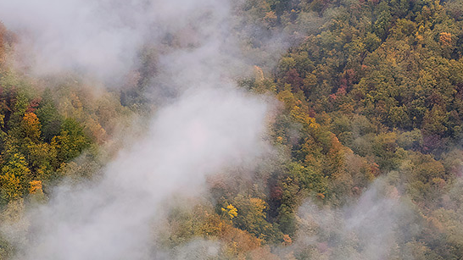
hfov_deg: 26.9
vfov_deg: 15.8
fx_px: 933
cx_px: 48
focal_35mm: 76
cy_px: 70
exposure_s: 1/100
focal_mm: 8.38
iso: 100
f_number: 2.8
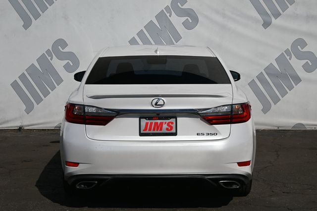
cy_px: 106
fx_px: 620
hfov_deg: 28.7
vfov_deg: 19.3
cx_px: 158
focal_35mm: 70
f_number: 8
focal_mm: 47
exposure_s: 1/500
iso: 100
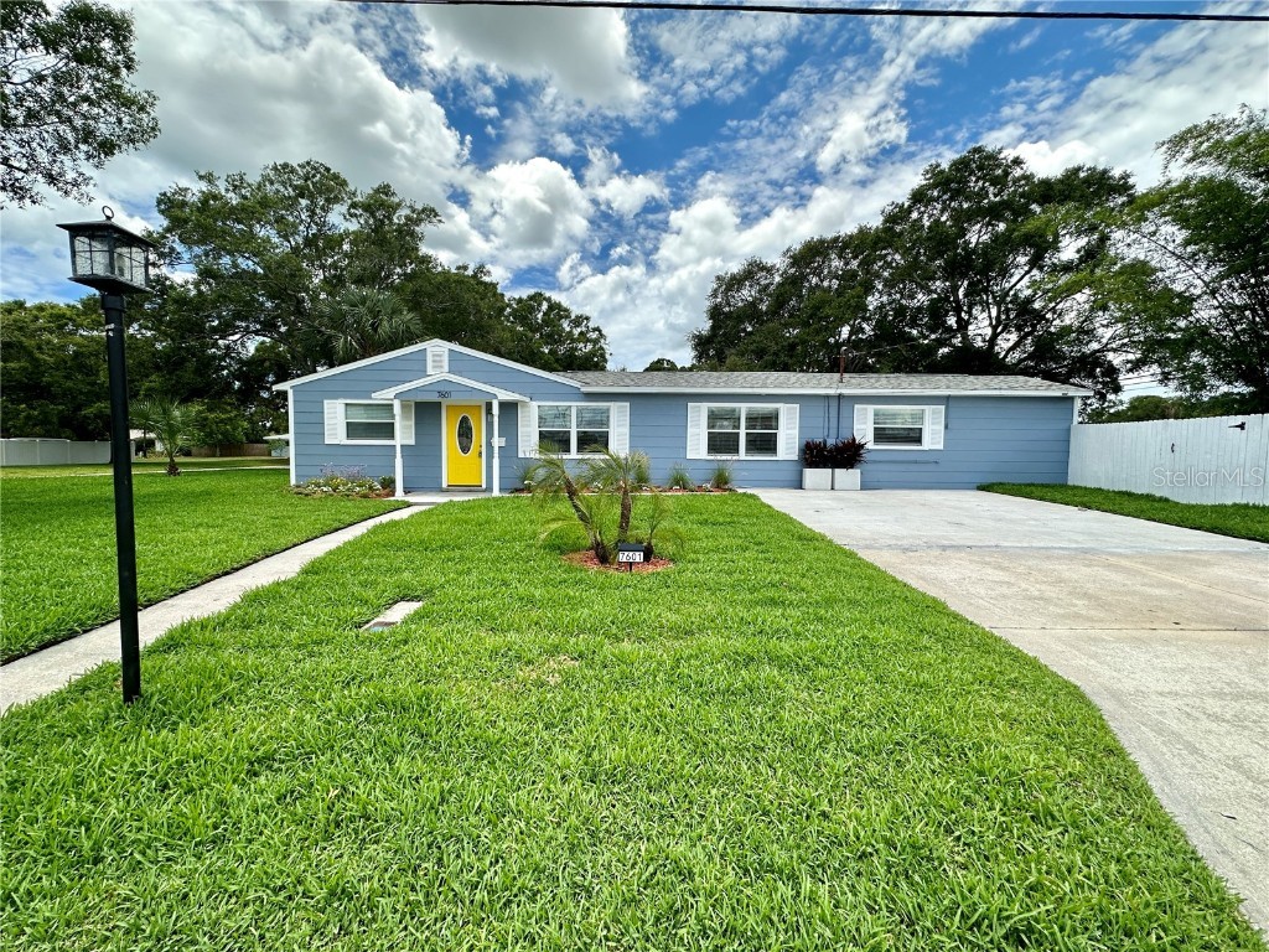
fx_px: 513
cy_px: 476
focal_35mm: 14
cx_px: 634
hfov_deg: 102.1
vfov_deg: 85.7
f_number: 2.2
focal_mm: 2.22
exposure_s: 1/1247
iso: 40
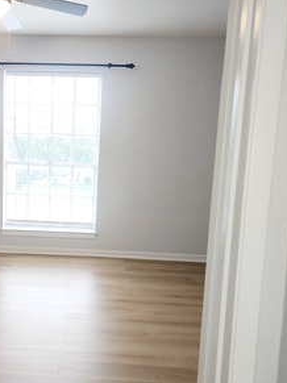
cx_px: 75
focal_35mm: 38
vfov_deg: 48.9
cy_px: 207
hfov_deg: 36.9
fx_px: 420
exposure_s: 1/60.2
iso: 100
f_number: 1.8
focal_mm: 6.4
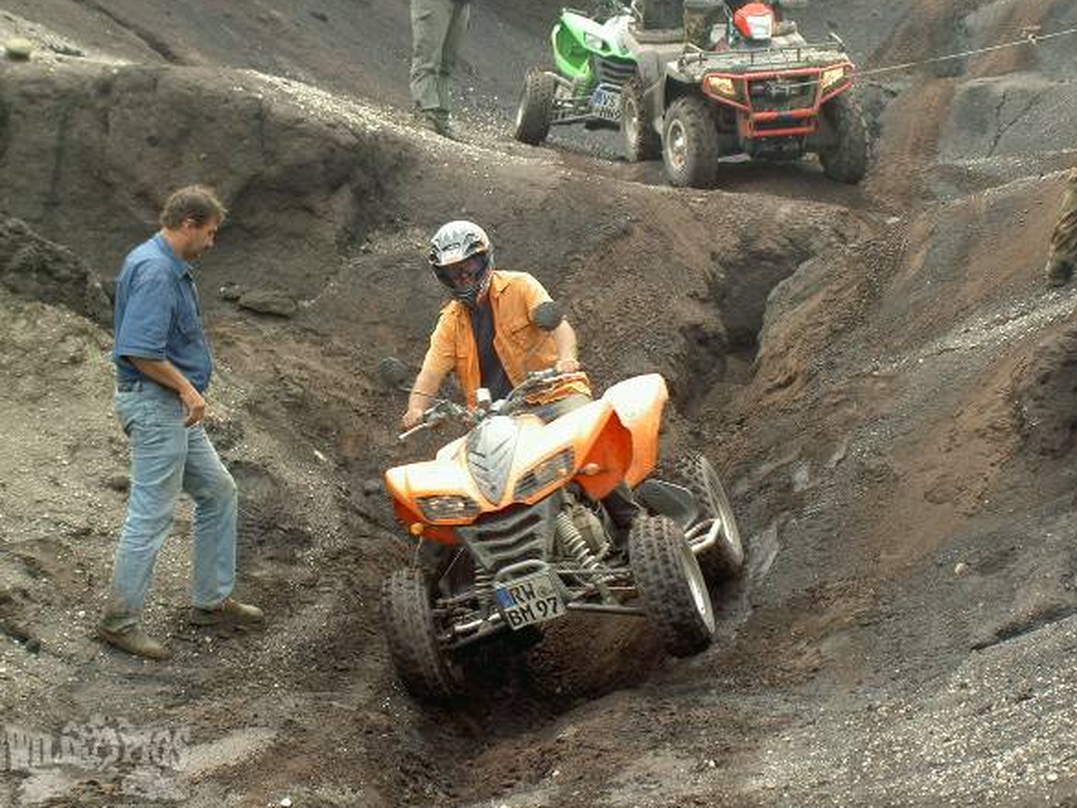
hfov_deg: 15.4
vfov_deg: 11.6
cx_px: 585
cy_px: 372
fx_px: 3983
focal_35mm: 128
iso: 100
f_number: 4.9
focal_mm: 24
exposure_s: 1/100
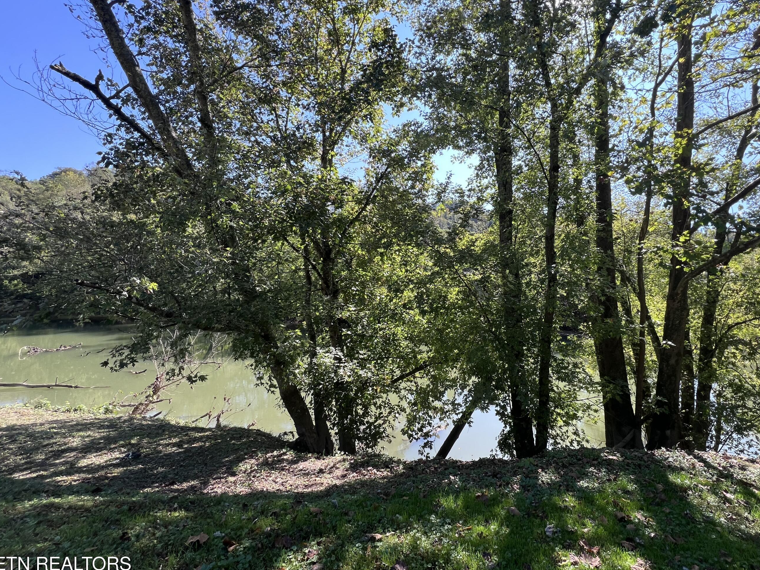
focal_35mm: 15
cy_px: 265
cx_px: 431
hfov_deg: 97.6
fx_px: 329
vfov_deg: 81.6
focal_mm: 1.57
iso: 32
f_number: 1.8
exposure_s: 1/272
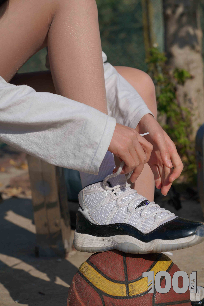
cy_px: 151
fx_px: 603
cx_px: 103
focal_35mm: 71
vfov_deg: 28.5
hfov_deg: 19.2
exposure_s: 1/800
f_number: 6.3
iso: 100
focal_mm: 70
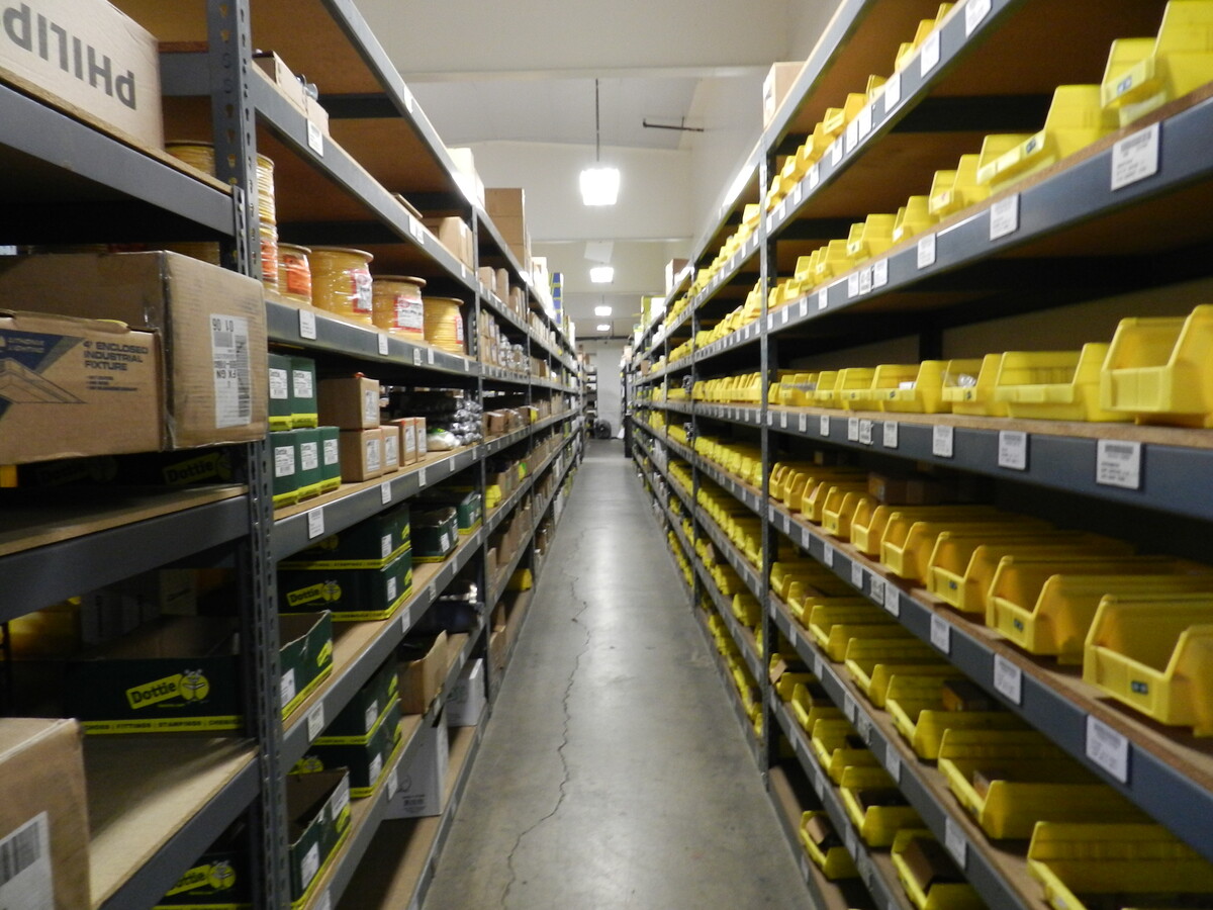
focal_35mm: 23
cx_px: 606
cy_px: 455
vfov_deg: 58.9
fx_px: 806
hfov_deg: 73.9
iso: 400
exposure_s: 1/15
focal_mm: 4
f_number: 3.4
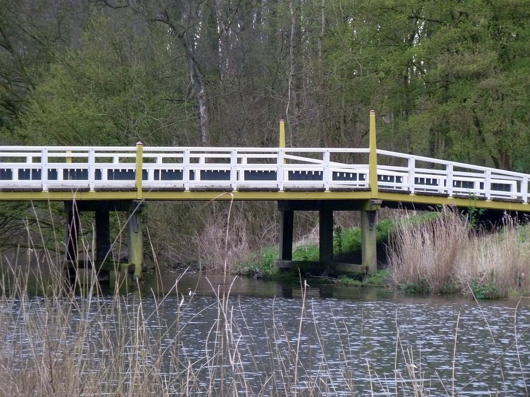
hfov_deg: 12.5
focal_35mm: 158
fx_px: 2419
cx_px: 265
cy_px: 198
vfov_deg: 9.4
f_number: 4.5
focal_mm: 25.9
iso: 320
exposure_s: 1/40
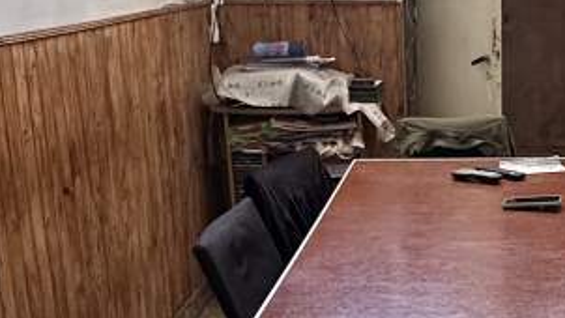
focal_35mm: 61
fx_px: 914
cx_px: 512
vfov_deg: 19.7
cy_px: 166
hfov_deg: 32.6
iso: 640
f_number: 2.2
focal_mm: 2.22
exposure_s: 1/50
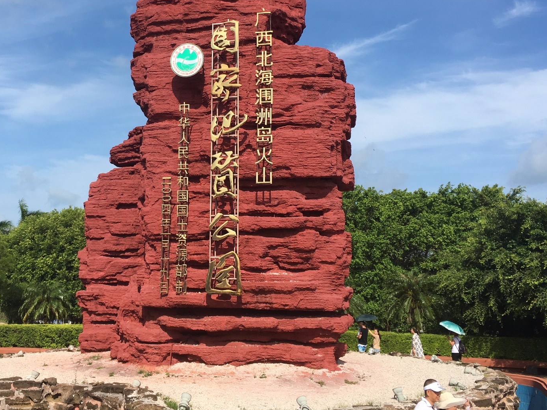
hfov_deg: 43.5
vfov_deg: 33.3
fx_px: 680
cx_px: 208
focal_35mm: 43
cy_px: 141
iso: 25
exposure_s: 1/1876
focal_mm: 4.15
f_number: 2.2
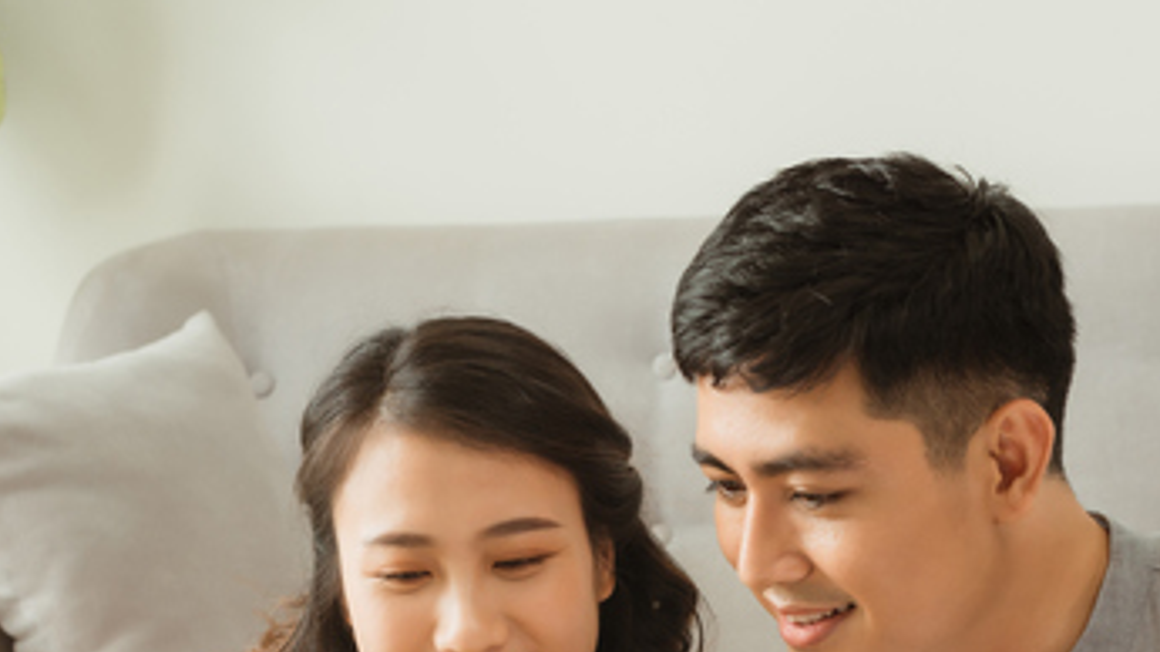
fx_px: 3383
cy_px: 758
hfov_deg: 19.4
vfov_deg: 10.8
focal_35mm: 110
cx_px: 689
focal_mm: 50
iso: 200
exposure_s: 1/200
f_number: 5
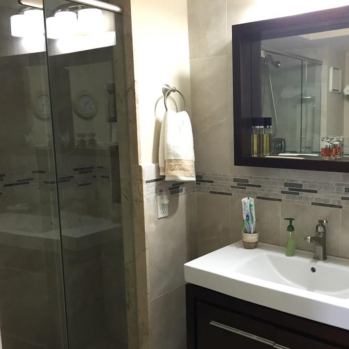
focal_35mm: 35
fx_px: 399
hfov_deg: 46.4
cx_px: 236
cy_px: 175
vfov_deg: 47.2
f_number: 2.2
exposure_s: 1/30
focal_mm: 4.15
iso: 100
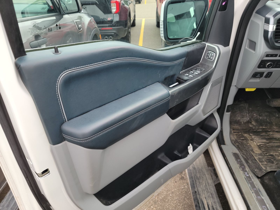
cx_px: 140
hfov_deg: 71.6
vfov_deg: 56.8
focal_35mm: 24
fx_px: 194
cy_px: 105
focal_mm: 6.7
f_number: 1.8
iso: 68
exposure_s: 1/60
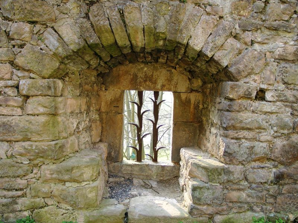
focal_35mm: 34
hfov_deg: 54.0
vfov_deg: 41.8
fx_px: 293
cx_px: 149
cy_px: 112
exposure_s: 1/106
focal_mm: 7.13
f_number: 2
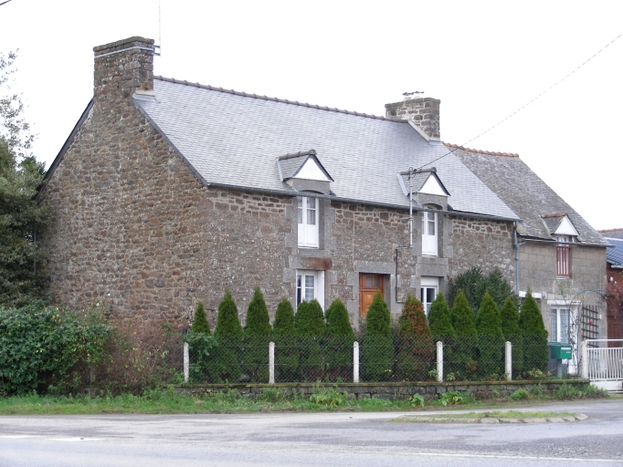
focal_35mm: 70
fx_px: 1260
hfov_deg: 27.8
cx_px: 312
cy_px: 234
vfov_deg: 21.0
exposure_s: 1/30
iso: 64
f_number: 3.5
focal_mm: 11.7
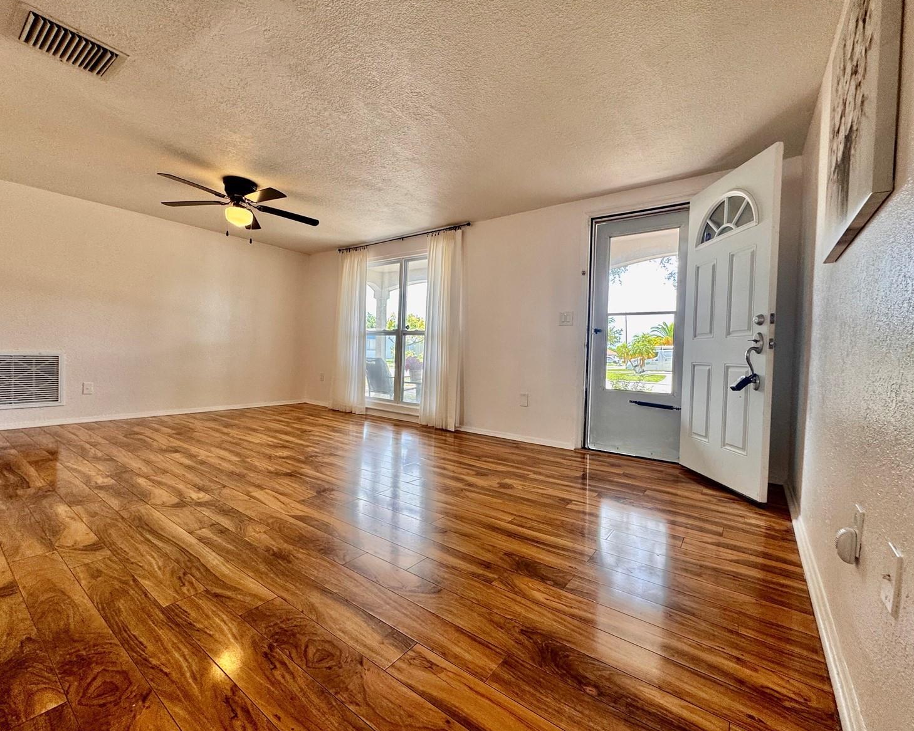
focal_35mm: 15
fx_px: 406
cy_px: 361
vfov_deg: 84.0
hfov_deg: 96.8
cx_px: 461
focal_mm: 2.22
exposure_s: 1/120
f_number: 2.2
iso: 80
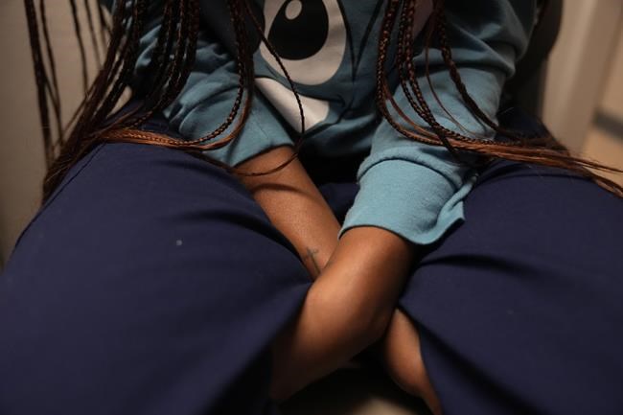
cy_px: 208
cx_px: 312
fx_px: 536
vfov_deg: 42.3
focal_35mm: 31
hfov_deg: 60.3
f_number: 2.8
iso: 4000
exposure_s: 1/400
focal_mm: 31
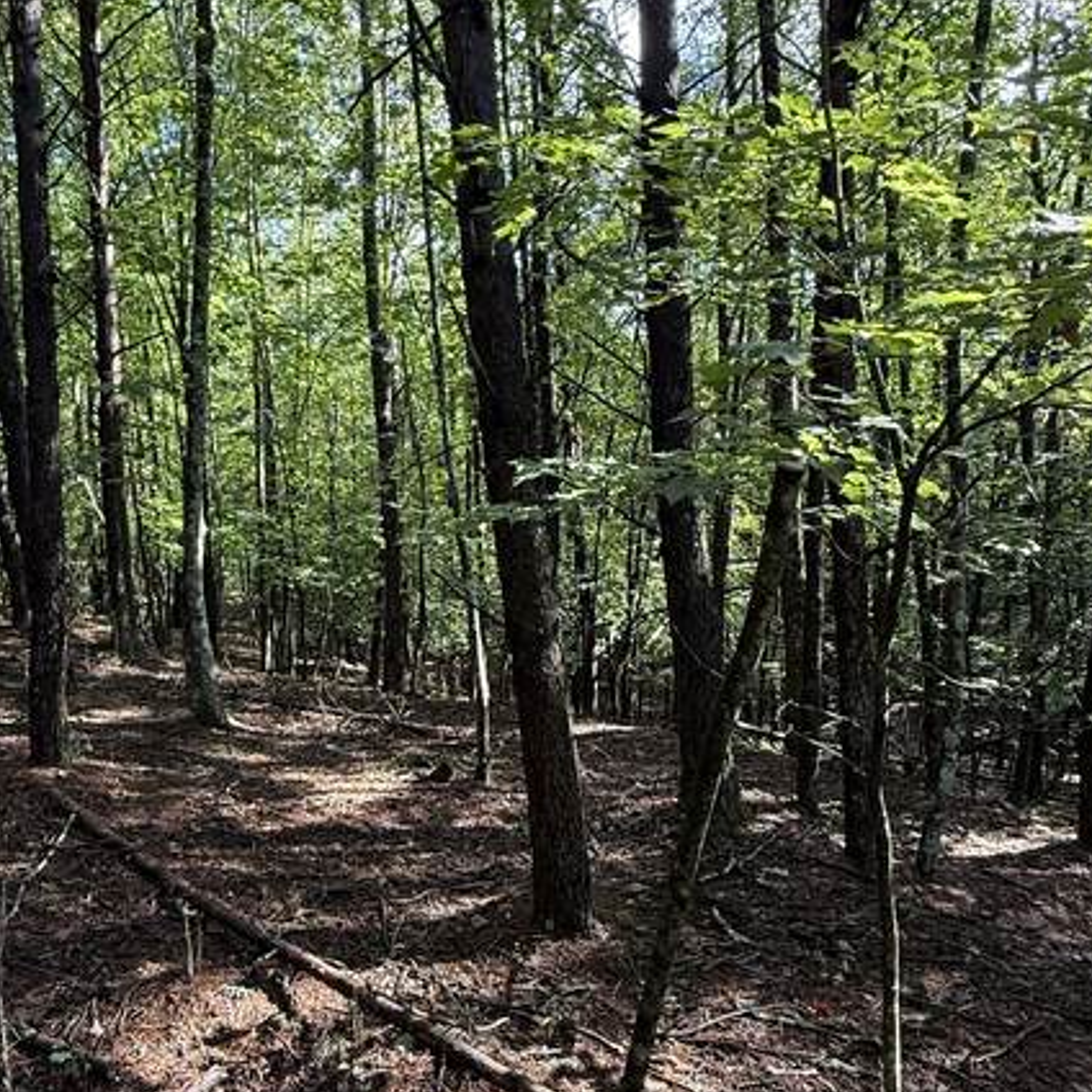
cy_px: 590
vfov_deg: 57.2
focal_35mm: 28
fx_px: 999
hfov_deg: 56.6
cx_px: 410
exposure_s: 1/99
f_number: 2.2
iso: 125
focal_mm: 2.22
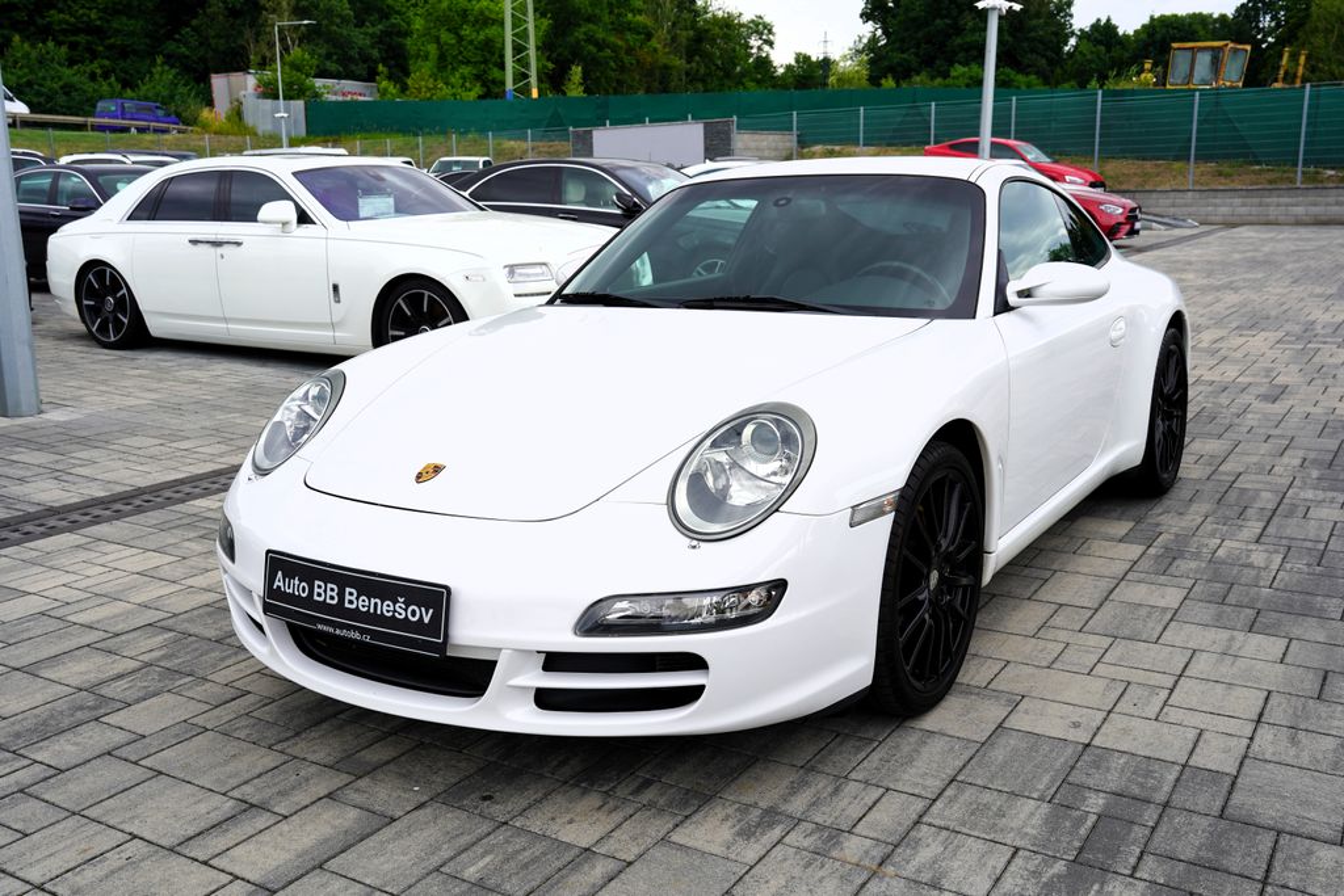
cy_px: 448
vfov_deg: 40.0
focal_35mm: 33
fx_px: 1232
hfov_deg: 57.2
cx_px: 672
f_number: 8
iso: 100
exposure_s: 1/125
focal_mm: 33
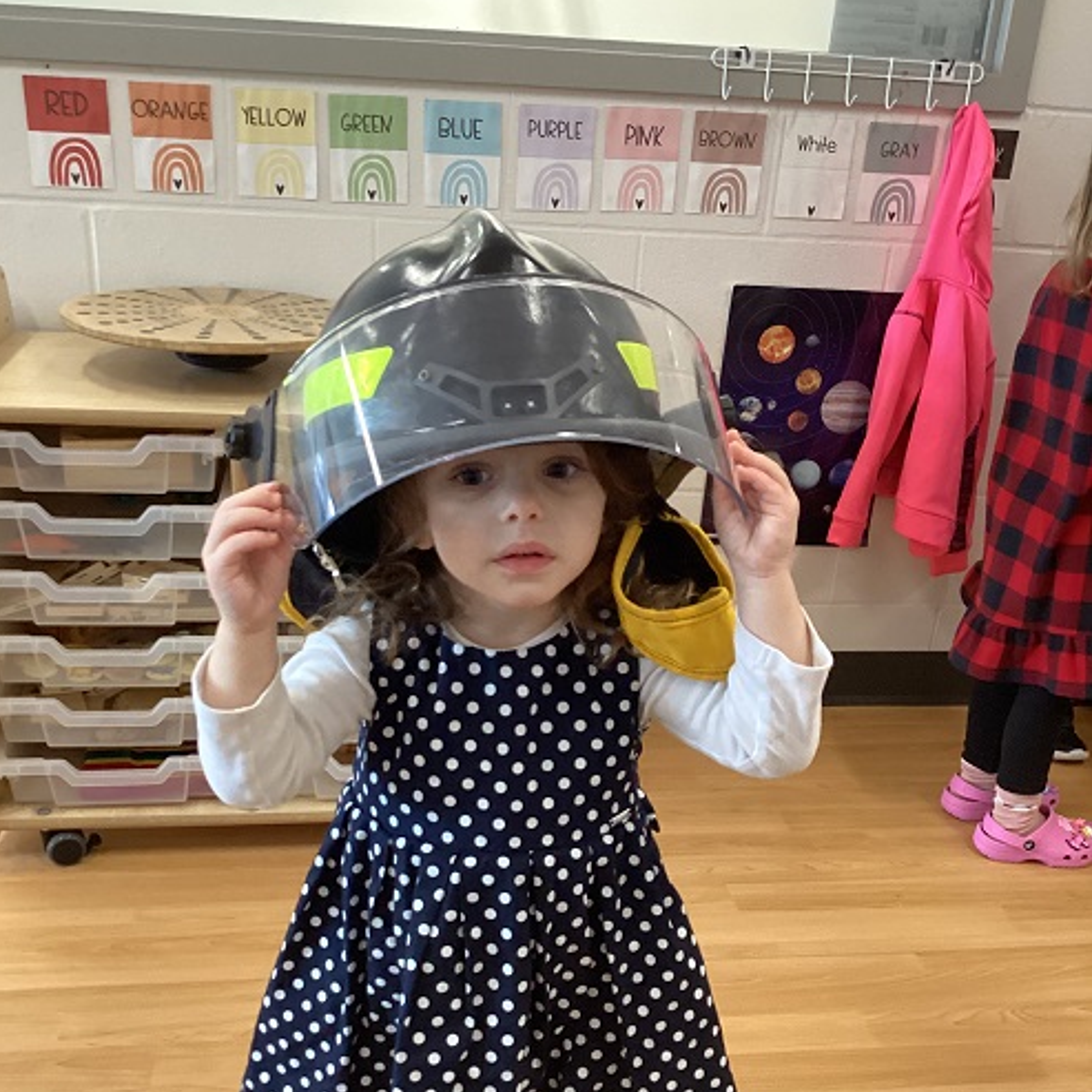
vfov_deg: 44.5
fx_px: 1321
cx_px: 540
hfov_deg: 44.9
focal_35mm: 37
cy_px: 691
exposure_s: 1/30
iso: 400
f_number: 2.4
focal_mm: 3.3
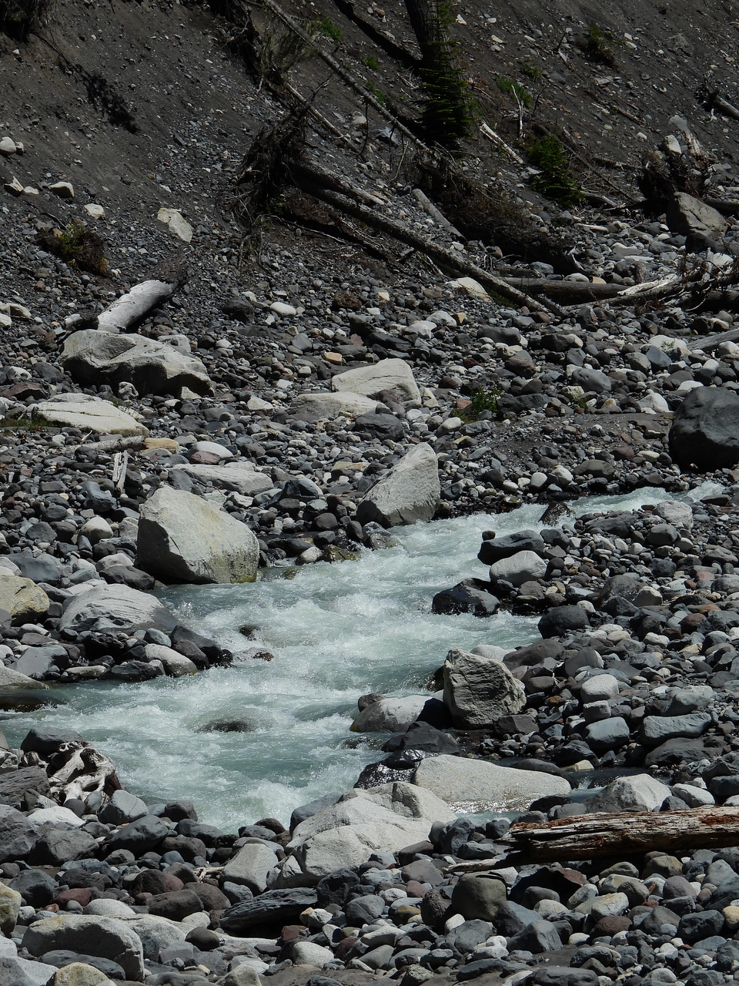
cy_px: 493
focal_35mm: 320
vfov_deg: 6.2
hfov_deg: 4.6
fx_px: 9109
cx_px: 370
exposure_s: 1/1600
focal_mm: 57.1
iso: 100
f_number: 5
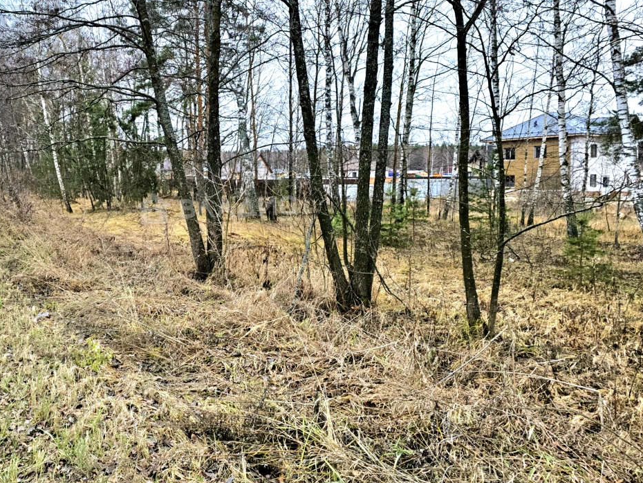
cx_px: 217
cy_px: 206
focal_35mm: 31
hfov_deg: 57.1
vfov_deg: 45.3
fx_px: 576
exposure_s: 1/182
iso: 160
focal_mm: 6.3
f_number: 1.7
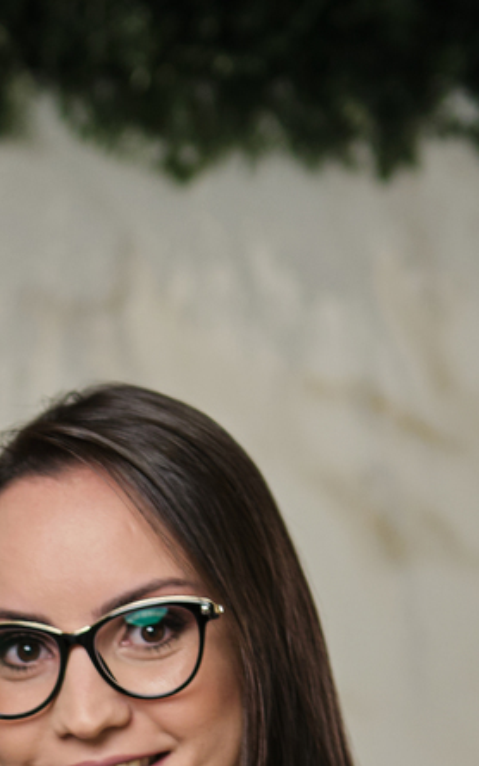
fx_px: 6456
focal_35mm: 309
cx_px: -234
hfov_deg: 4.2
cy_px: 1541
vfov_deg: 6.6
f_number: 2
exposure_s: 1/125
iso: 160
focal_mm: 50
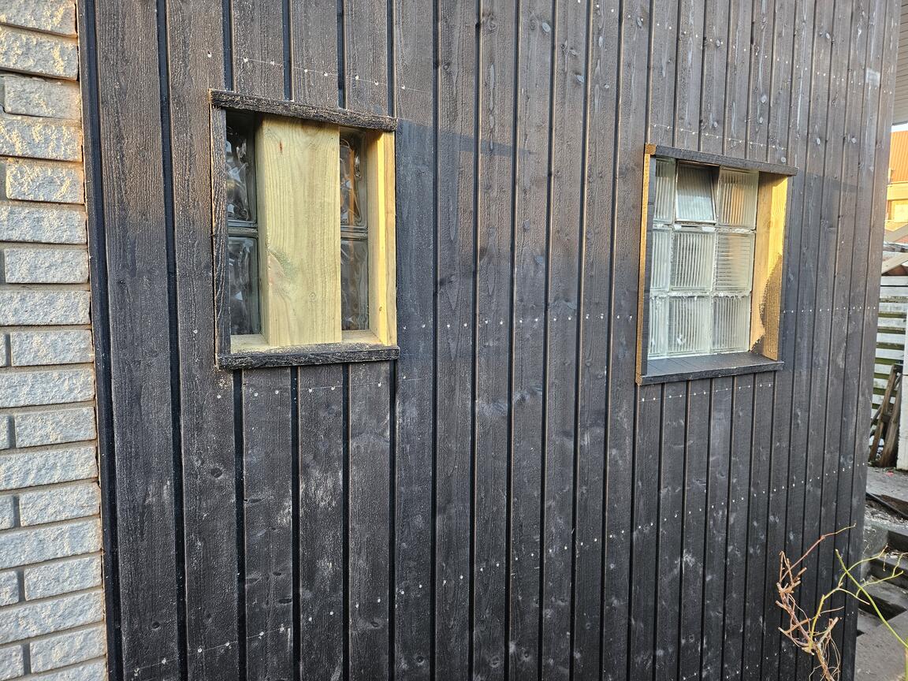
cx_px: 454
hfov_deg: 73.9
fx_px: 603
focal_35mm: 23
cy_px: 340
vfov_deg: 58.9
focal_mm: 5.4
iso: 250
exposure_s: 1/142
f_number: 1.8
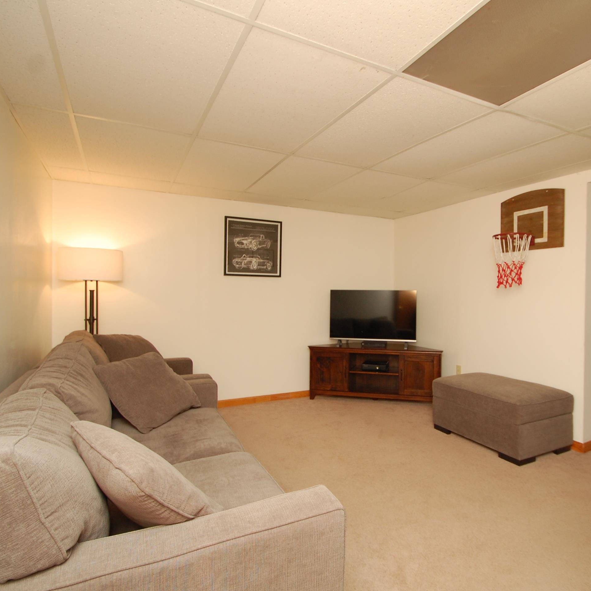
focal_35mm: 20
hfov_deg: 73.8
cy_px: 288
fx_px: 386
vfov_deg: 74.8
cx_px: 363
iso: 400
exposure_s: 1/60
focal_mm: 10
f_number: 4
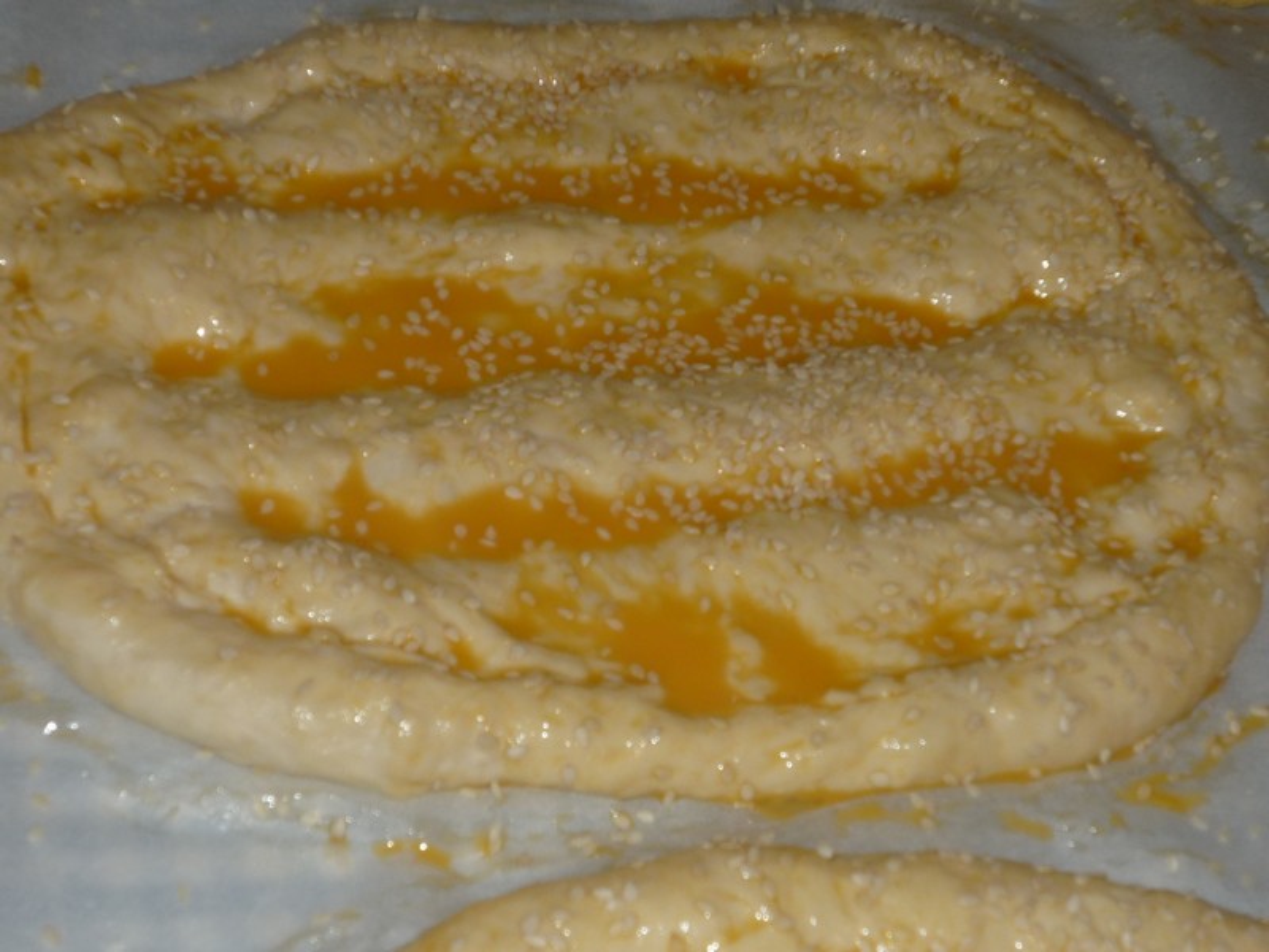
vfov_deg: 20.7
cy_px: 476
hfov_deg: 27.4
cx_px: 634
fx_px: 2603
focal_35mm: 71
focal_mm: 8.8
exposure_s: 1/40
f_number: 4.9
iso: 100
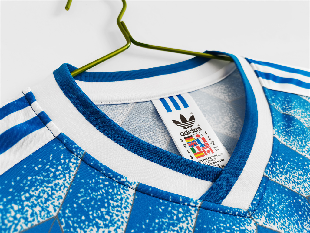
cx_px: 155
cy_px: 116
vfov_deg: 53.1
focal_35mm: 26
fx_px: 233
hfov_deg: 67.3
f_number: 1.8
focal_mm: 5.58
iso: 125
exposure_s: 1/50
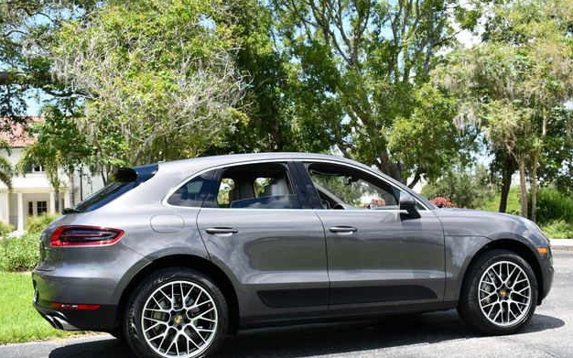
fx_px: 749
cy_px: 191
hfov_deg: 41.8
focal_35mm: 48
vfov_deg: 26.9
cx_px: 290
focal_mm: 23
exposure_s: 1/250
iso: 200
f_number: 8
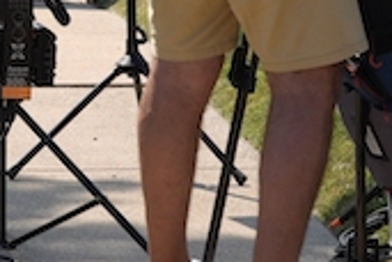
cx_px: -259
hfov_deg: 5.8
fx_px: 3822
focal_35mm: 351
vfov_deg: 3.8
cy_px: -418
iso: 200
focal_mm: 50
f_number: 5.6
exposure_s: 1/800
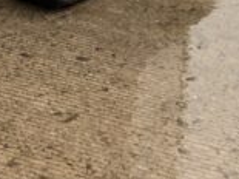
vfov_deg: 7.2
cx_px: -145
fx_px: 1325
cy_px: -252
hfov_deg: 9.9
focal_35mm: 192
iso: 32
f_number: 1.8
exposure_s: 1/122
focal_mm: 3
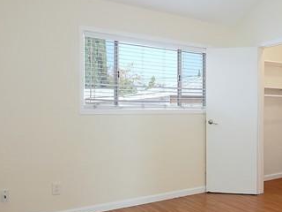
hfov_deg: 50.7
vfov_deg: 39.6
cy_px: 117
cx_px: 180
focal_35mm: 36
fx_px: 293
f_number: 8
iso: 800
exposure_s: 1/60
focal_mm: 9
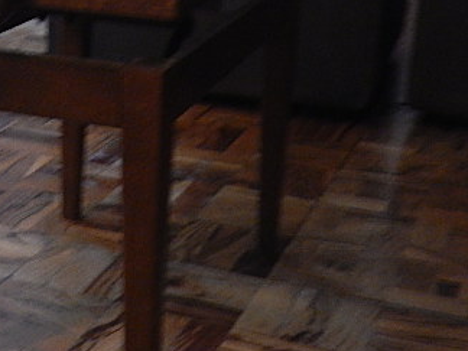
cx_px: 78
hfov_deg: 24.8
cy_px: 172
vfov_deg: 19.1
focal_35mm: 77
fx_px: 1041
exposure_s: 1/6
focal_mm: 7
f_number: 4
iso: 800
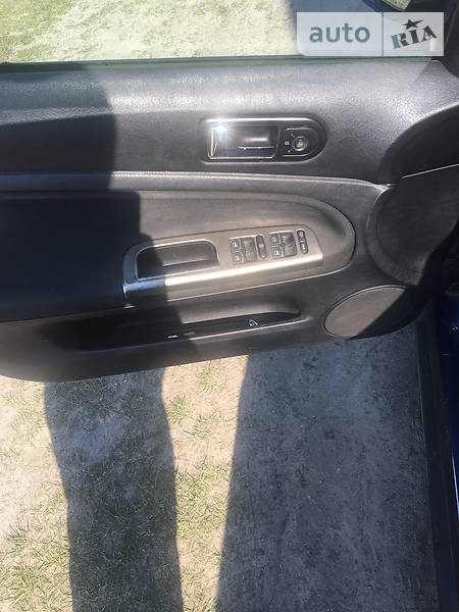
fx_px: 513
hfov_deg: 48.2
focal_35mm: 29
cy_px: 306
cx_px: 230
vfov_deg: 61.7
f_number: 2.2
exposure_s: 1/487
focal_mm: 4.2
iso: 25
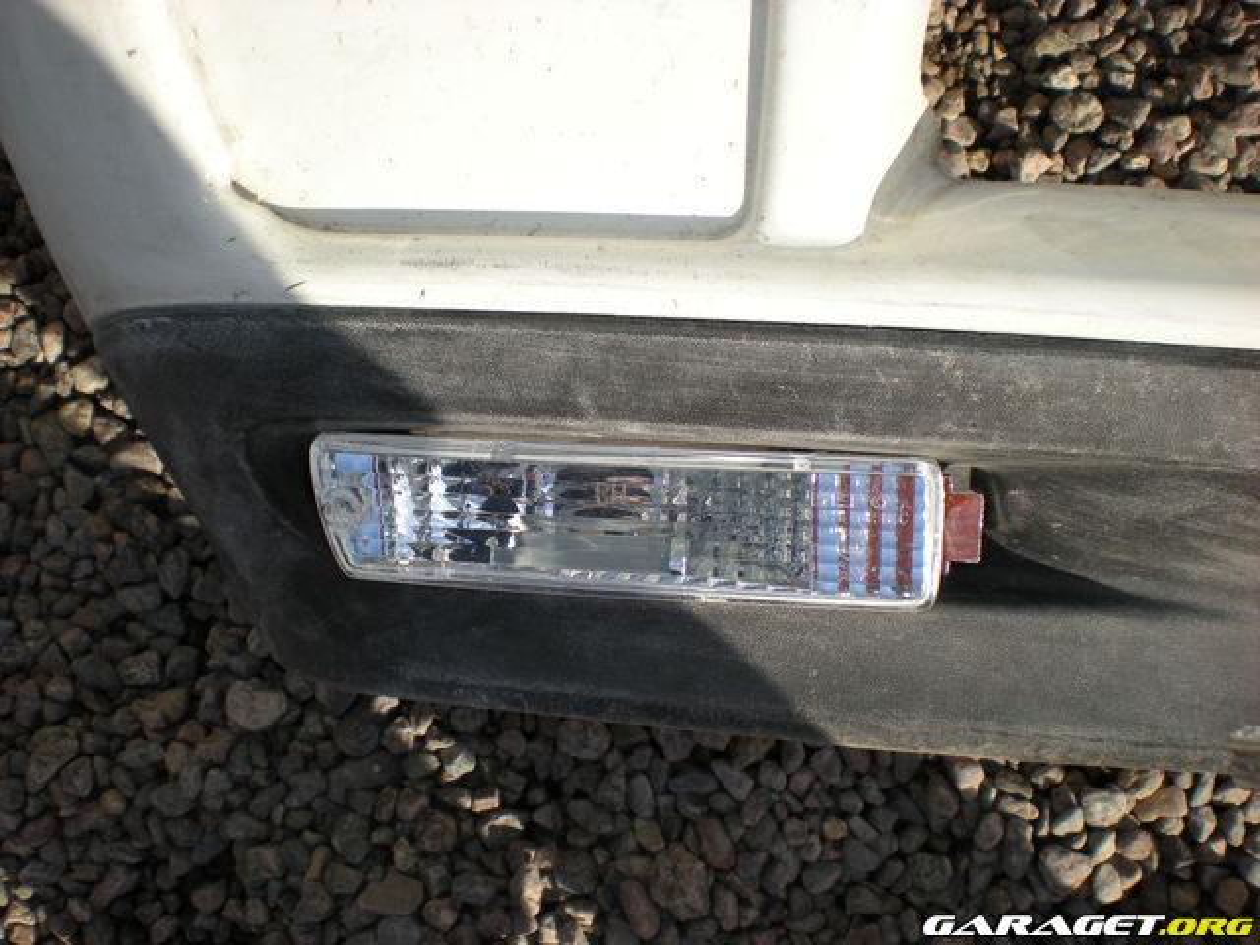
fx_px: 1383
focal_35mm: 38
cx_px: 630
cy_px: 472
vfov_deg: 37.7
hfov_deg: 49.0
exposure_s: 1/365
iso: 64
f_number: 4.6
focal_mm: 6.3
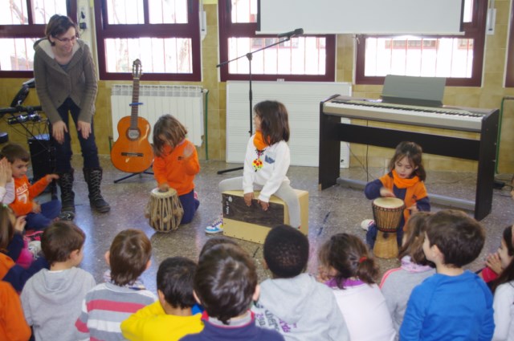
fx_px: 599
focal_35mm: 42
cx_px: 257
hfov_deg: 46.5
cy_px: 170
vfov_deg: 31.8
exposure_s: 1/25
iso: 200
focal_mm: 28.13
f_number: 4
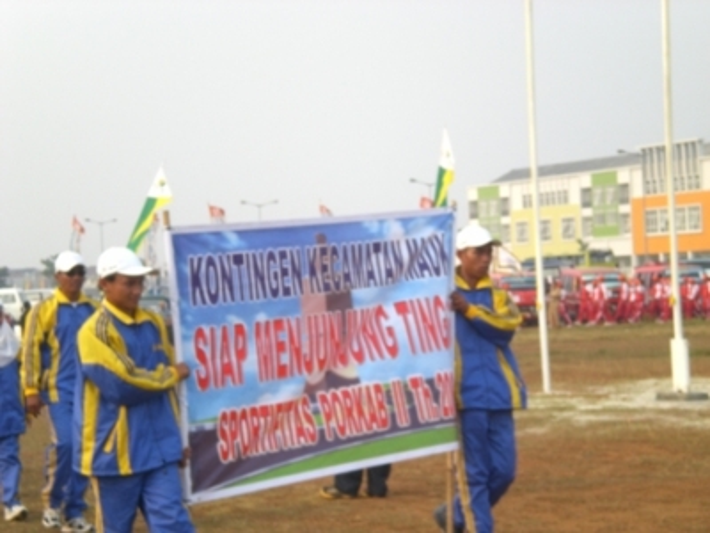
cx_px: 355
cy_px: 266
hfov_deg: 17.3
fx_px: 2338
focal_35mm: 114
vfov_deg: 13.0
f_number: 5.9
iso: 100
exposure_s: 1/200
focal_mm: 18.9
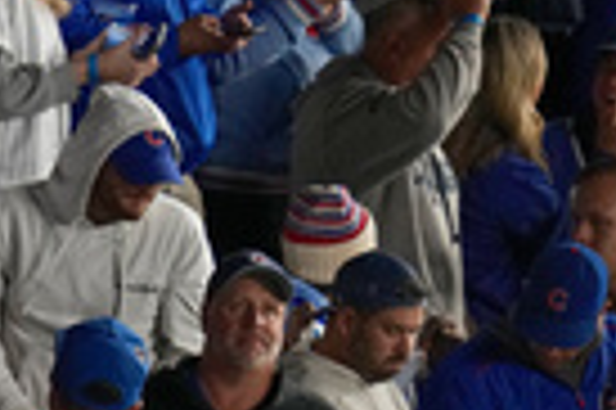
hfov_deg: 1.4
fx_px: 25585
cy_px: 412
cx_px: -472
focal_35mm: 1497
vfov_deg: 0.9
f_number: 2.8
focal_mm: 400
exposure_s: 1/1250
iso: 3200
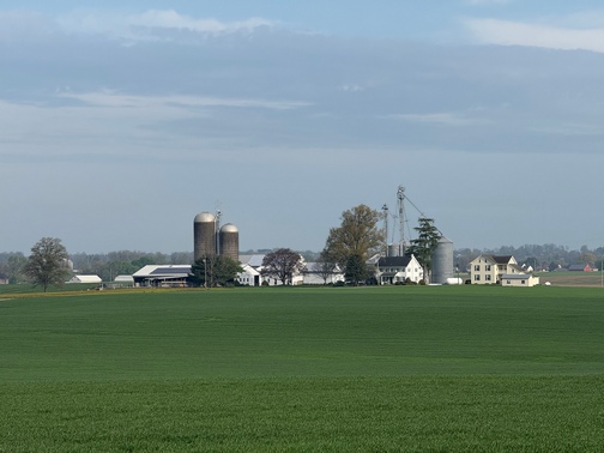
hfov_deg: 16.4
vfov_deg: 12.3
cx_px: 302
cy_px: 226
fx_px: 2094
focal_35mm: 120
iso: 50
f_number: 2.8
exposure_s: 1/1730
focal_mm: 15.66
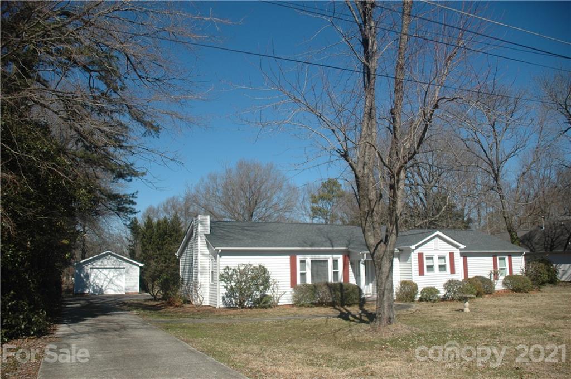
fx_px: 475
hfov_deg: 62.0
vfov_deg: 43.5
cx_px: 286
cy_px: 190
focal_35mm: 30
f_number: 3.8
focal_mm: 20
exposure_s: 1/2500
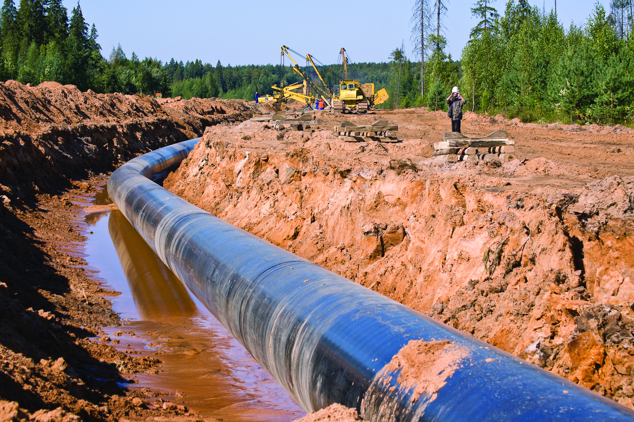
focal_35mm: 82
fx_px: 1452
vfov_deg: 16.5
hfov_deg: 24.6
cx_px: 317
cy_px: 211
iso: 200
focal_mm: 55
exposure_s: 1/750
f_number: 6.7
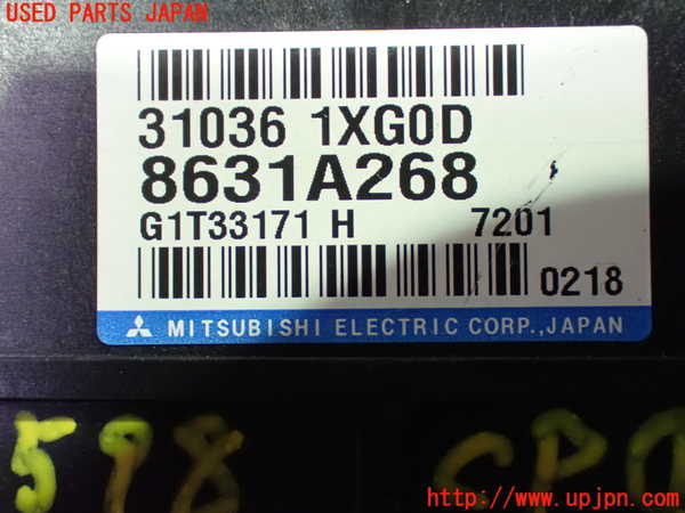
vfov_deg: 29.1
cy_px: 256
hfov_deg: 38.2
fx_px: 989
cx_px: 342
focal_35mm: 50
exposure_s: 1/40
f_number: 3.2
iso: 1600
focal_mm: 9.01
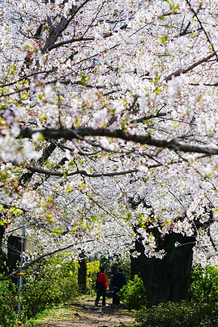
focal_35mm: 121
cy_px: 177
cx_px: 121
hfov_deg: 11.3
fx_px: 1098
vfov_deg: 16.9
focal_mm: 105
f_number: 6.3
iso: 100
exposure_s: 1/320
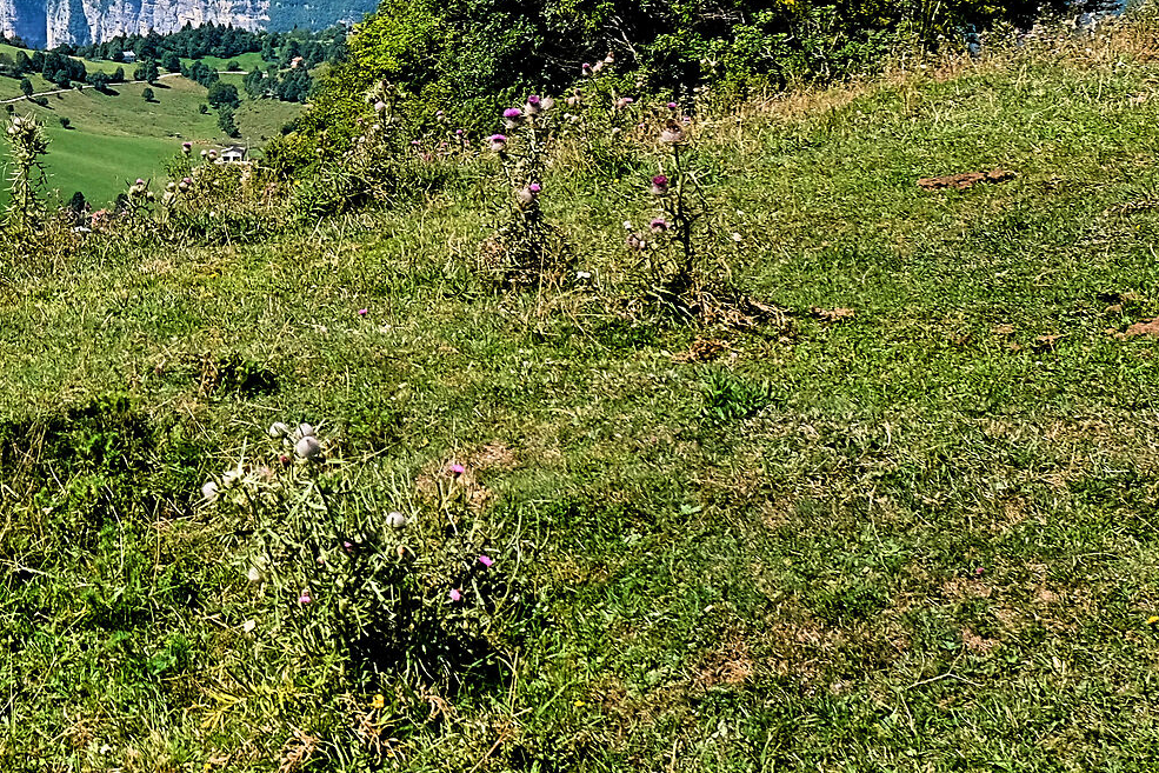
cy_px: 135
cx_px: 158
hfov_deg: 21.1
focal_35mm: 95
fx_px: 3059
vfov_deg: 14.3
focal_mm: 26
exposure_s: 1/480
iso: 200
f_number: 8
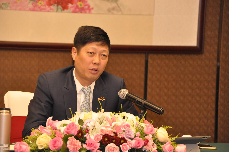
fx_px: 1287
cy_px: 76
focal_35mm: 202
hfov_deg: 10.2
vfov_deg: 6.8
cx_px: 114
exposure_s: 1/30
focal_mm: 135
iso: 2500
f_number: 5.6
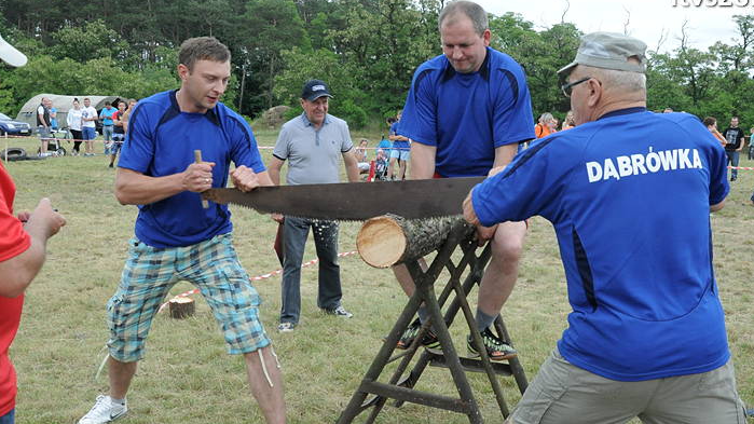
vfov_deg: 28.2
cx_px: 389
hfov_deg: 48.4
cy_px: 264
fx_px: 840
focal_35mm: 42
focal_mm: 22
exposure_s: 1/400
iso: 800
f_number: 10
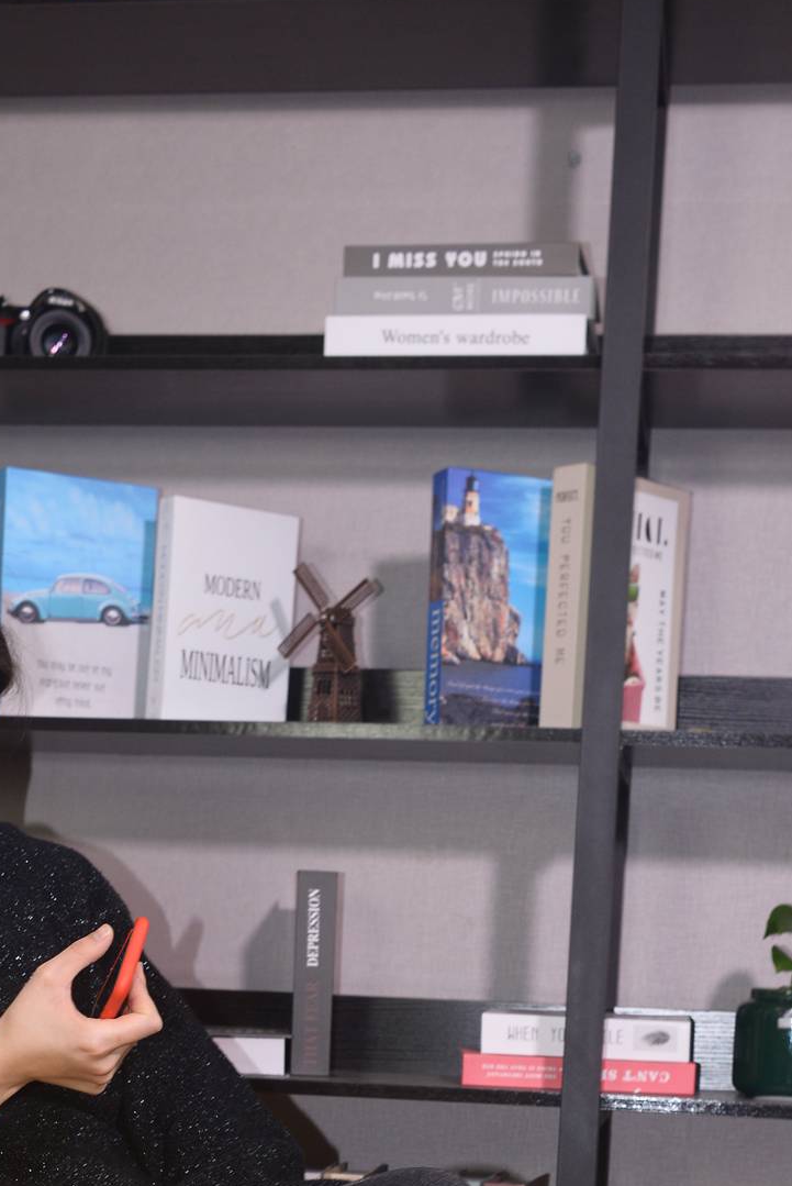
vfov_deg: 28.2
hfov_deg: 20.0
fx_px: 2240
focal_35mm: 68
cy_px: 1120
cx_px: 338
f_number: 5.6
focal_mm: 35
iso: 400
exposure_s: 1/60
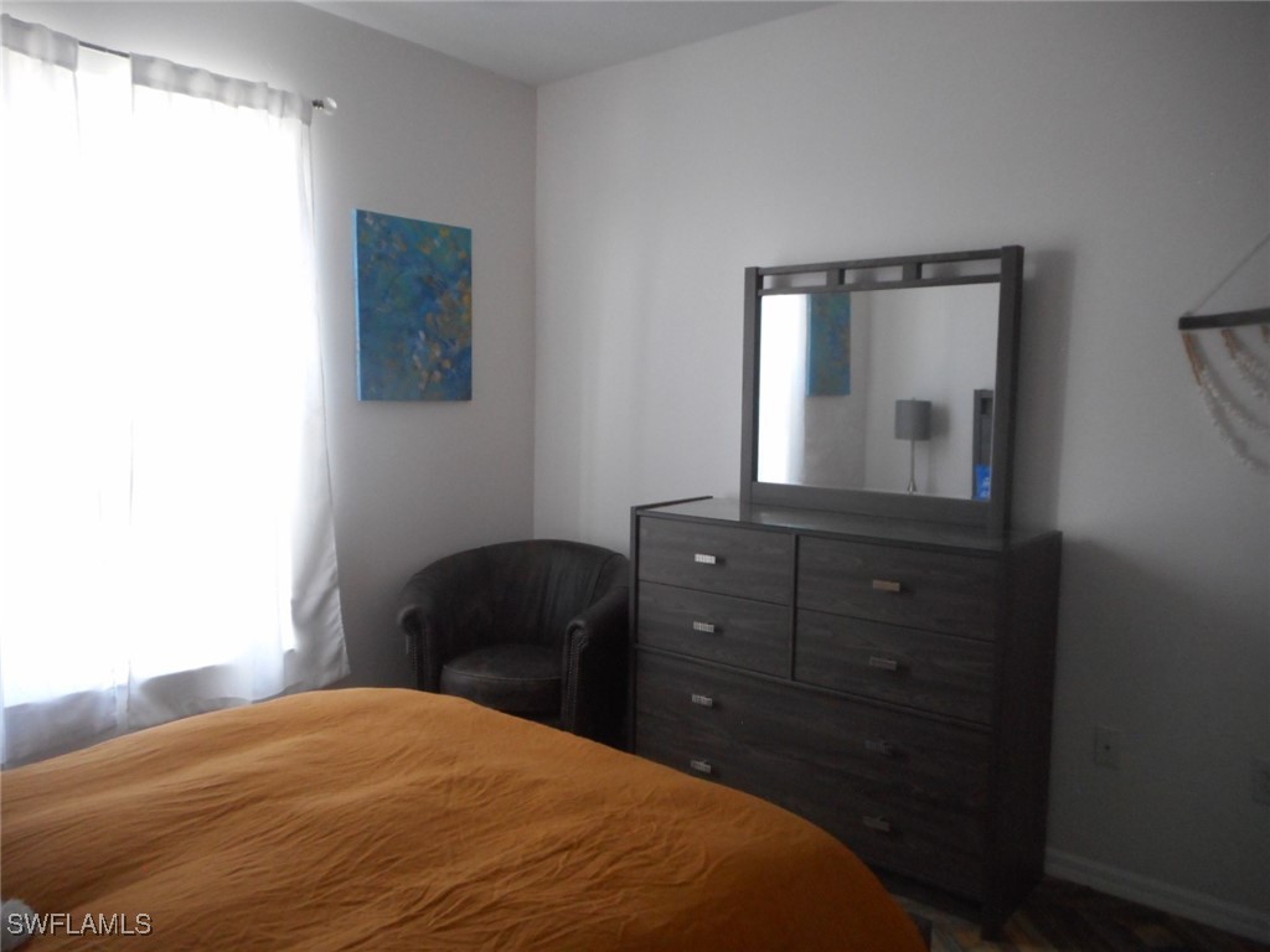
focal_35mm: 25
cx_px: 635
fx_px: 917
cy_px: 476
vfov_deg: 54.9
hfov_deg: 69.4
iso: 400
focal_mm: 4.5
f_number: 3.7
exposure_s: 1/30
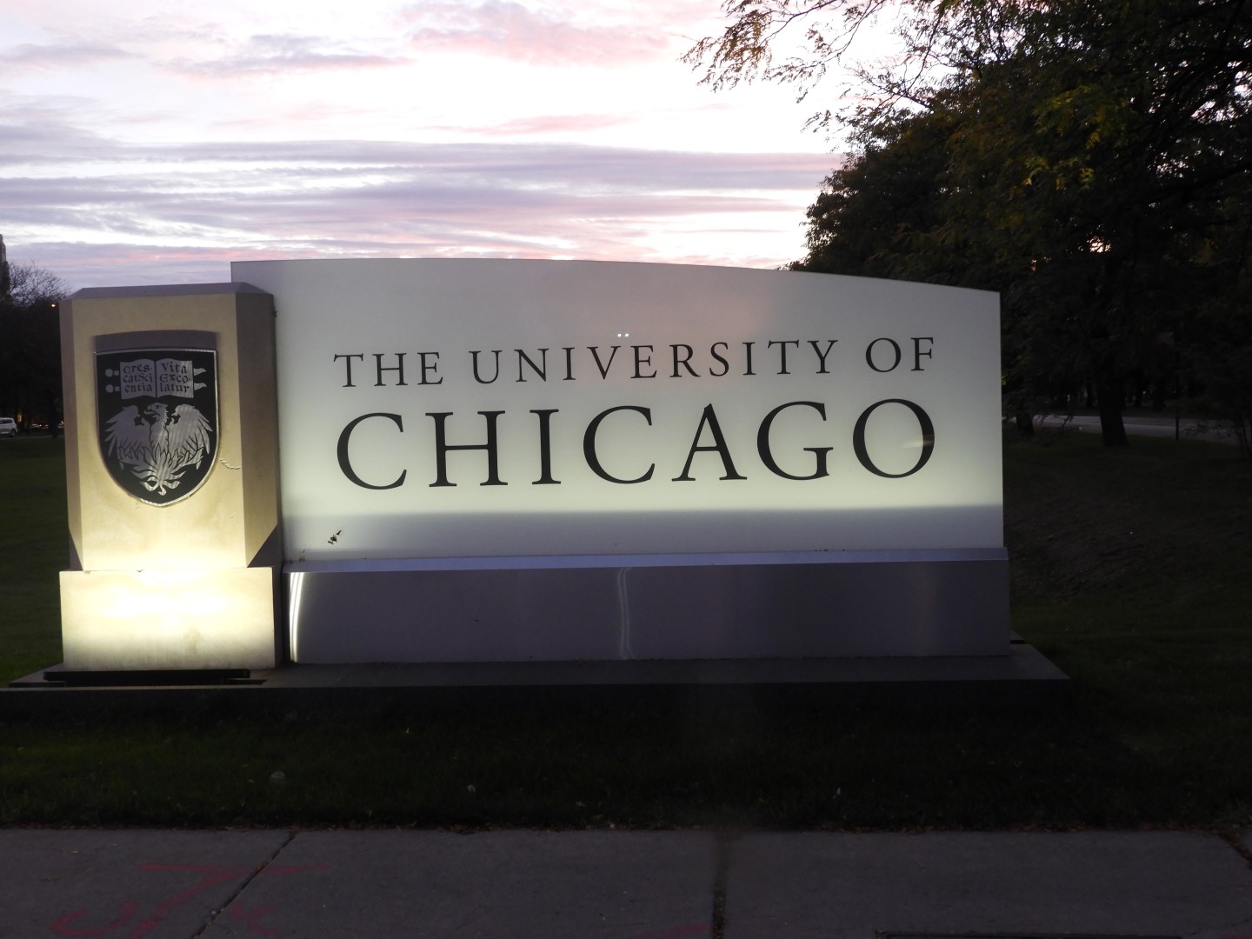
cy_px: 470
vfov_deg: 36.0
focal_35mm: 40
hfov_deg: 46.8
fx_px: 1447
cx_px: 626
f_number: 3.8
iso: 200
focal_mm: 7.2
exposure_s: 1/30
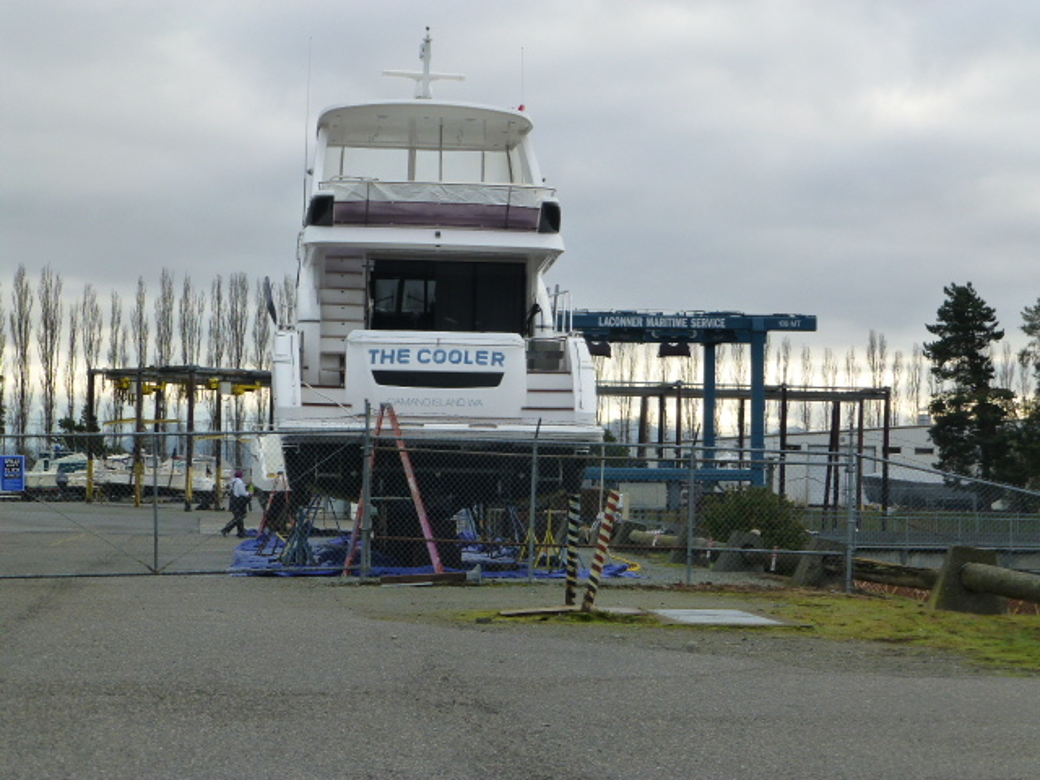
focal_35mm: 75
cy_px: 390
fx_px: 2253
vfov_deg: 19.6
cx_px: 520
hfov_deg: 26.0
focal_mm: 13.3
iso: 160
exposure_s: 1/160
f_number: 5
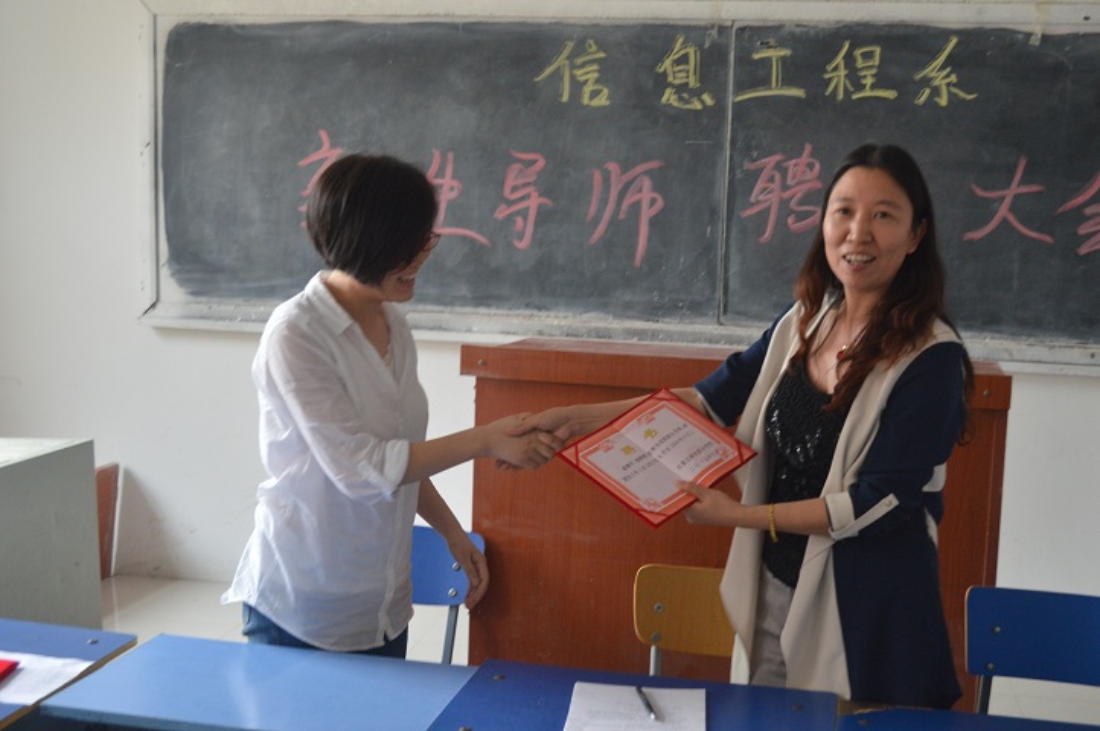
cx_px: 550
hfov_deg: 41.1
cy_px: 366
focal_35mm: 48
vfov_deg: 28.0
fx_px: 1465
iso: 800
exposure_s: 1/50
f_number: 5.6
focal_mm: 32
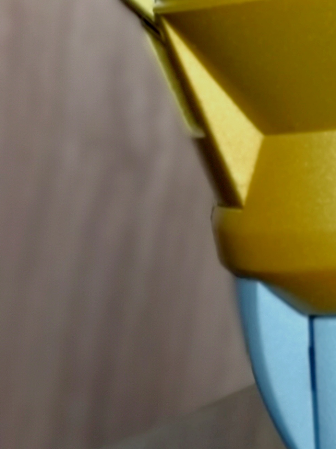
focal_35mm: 164
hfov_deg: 8.8
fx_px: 2123
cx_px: 497
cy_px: -78
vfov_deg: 11.8
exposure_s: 1/33.3
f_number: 4
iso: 250
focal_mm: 3.95
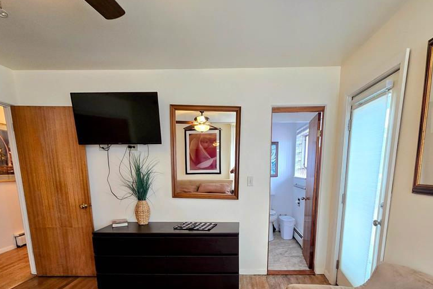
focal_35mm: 18
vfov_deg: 64.2
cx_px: 236
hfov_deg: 89.7
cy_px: 210
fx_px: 217
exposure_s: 1/60
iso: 100
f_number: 2.2
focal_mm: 2.2
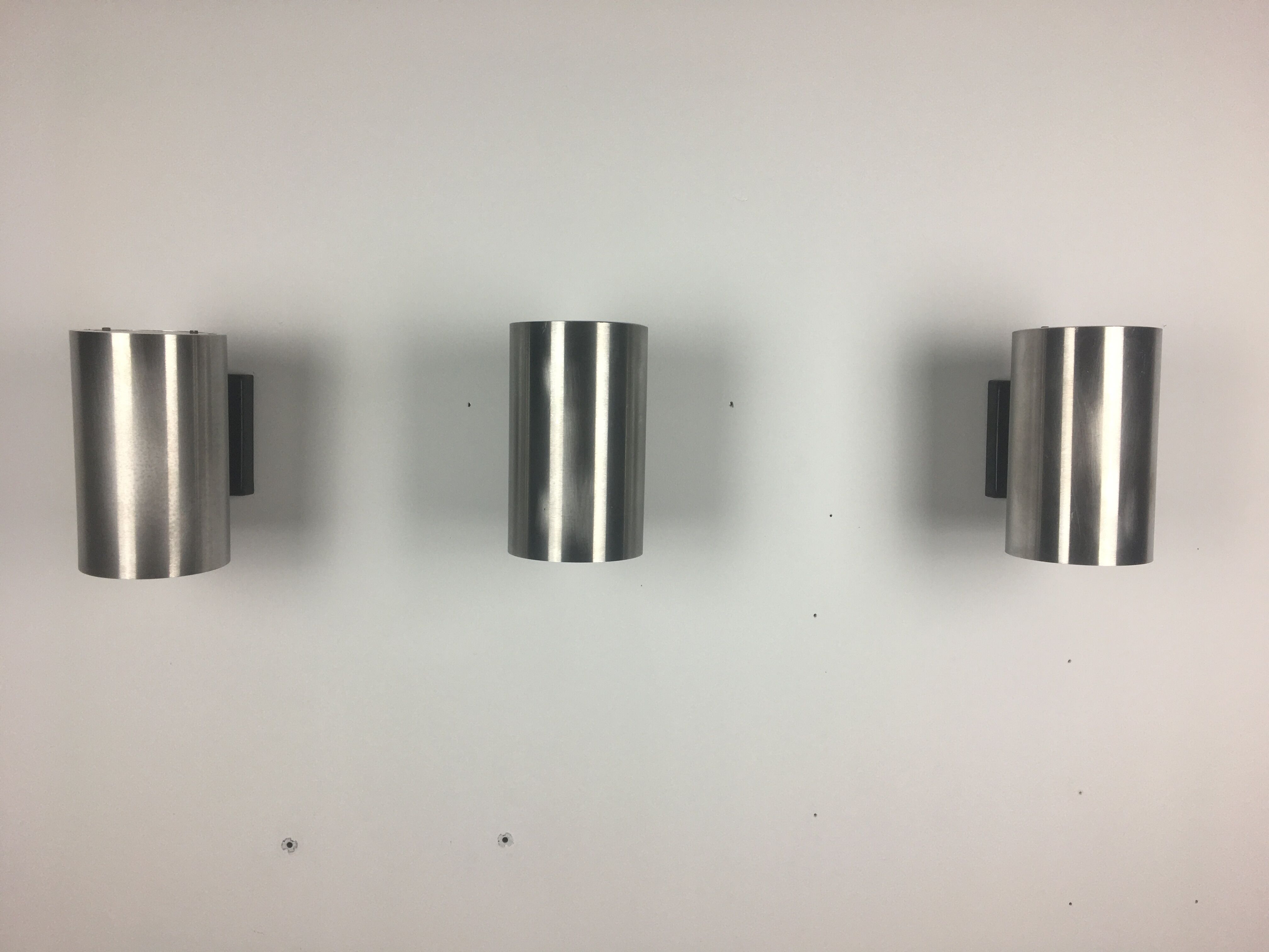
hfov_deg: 61.7
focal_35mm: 29
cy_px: 476
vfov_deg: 48.2
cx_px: 634
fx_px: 1063
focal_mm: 4.15
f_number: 2.2
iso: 32
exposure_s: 1/50
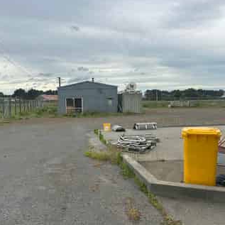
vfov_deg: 49.7
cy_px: 124
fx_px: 243
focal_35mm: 33
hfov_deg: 49.5
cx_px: 93
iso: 80
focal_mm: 6.86
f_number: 1.78
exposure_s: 1/4545
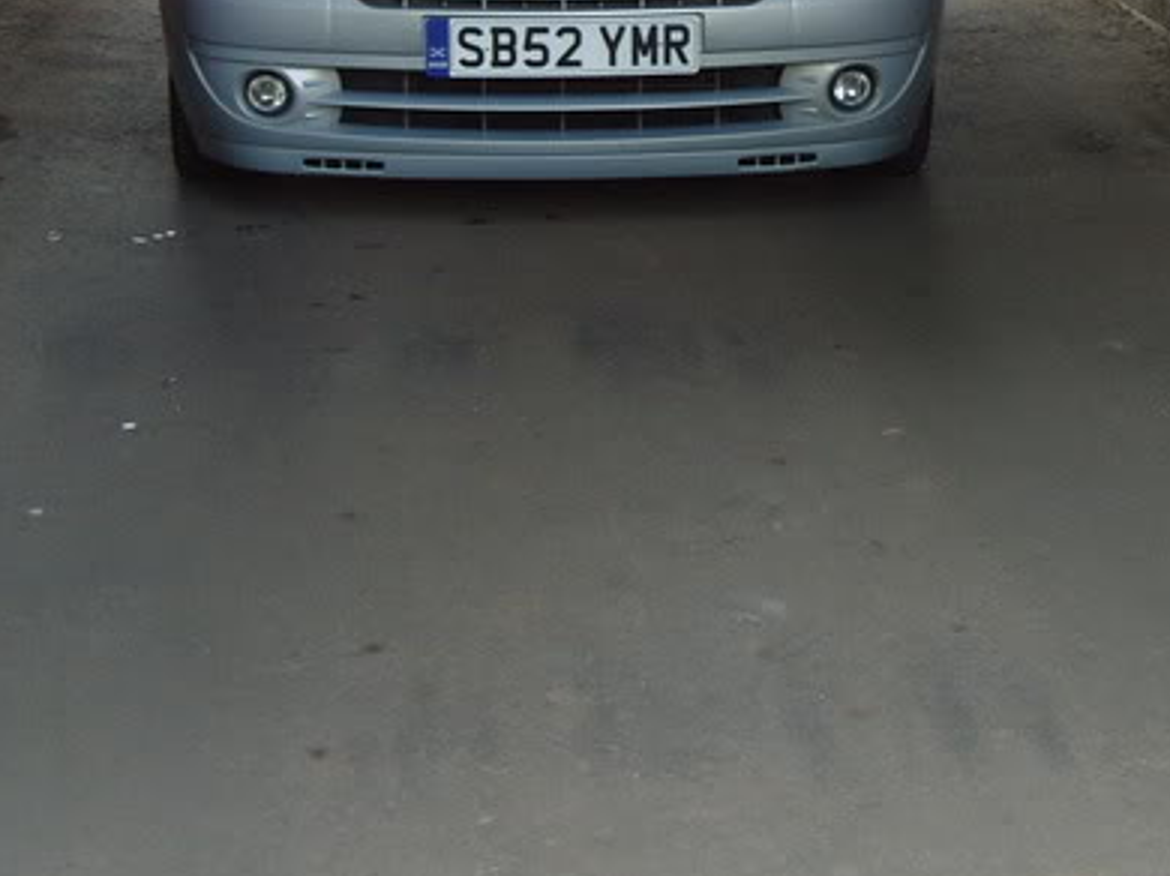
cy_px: -15
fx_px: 3108
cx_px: 642
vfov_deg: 15.7
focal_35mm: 92
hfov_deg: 21.3
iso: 80
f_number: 3.1
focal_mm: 7.8
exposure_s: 1/90
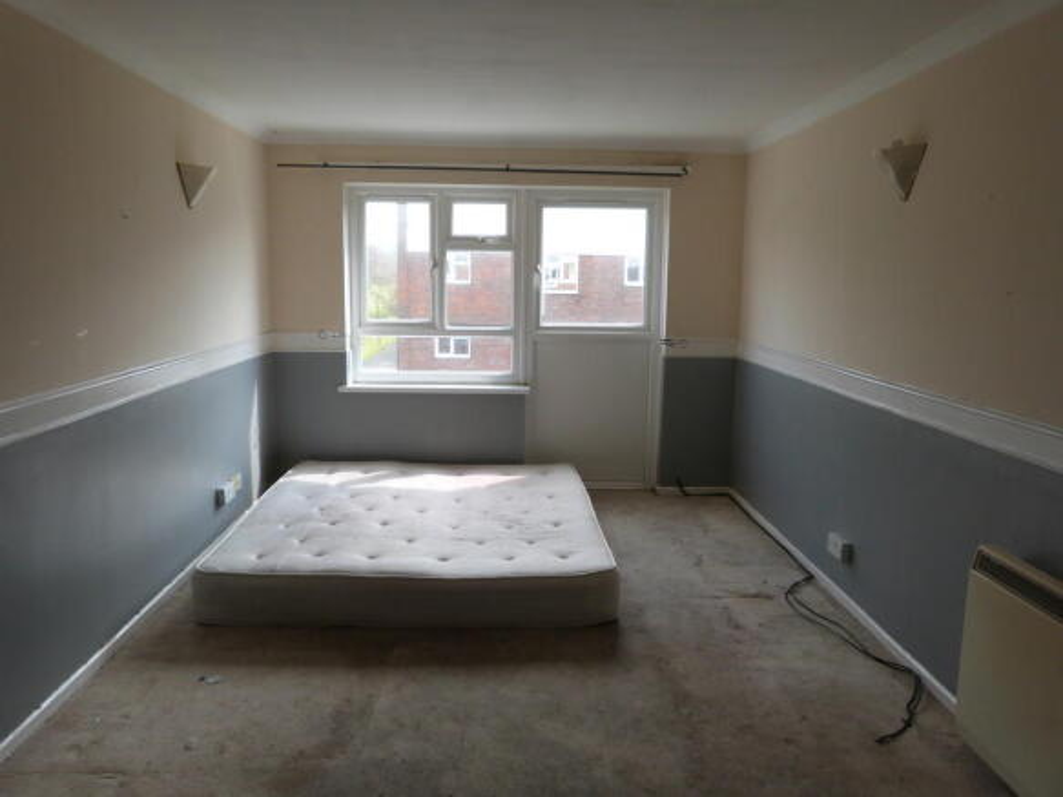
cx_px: 532
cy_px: 398
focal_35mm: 25
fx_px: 768
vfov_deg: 54.9
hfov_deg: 69.4
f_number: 3.6
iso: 100
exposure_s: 1/125
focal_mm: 4.5
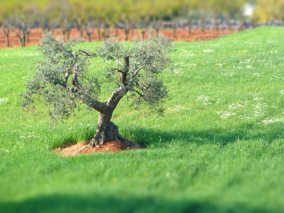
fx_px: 2223
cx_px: 142
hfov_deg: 7.3
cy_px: 106
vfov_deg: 5.5
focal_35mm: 271
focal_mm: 48.8
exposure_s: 1/200
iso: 80
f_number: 4
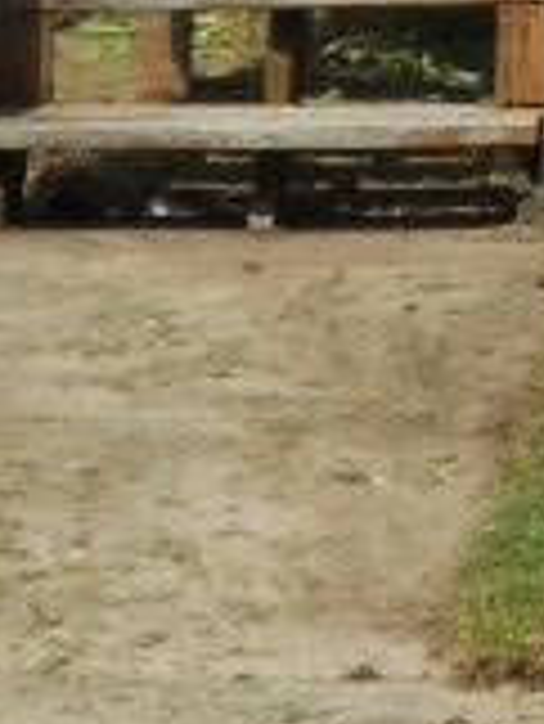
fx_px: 7178
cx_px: 1394
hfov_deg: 4.2
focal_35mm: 343
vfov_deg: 5.7
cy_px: -549
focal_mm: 9.8
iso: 80
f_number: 4.8
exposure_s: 1/640
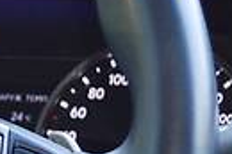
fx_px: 2025
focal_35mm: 315
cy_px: 193
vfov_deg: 4.3
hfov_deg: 6.4
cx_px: -200
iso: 400
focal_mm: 34
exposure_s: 1/80
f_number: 5
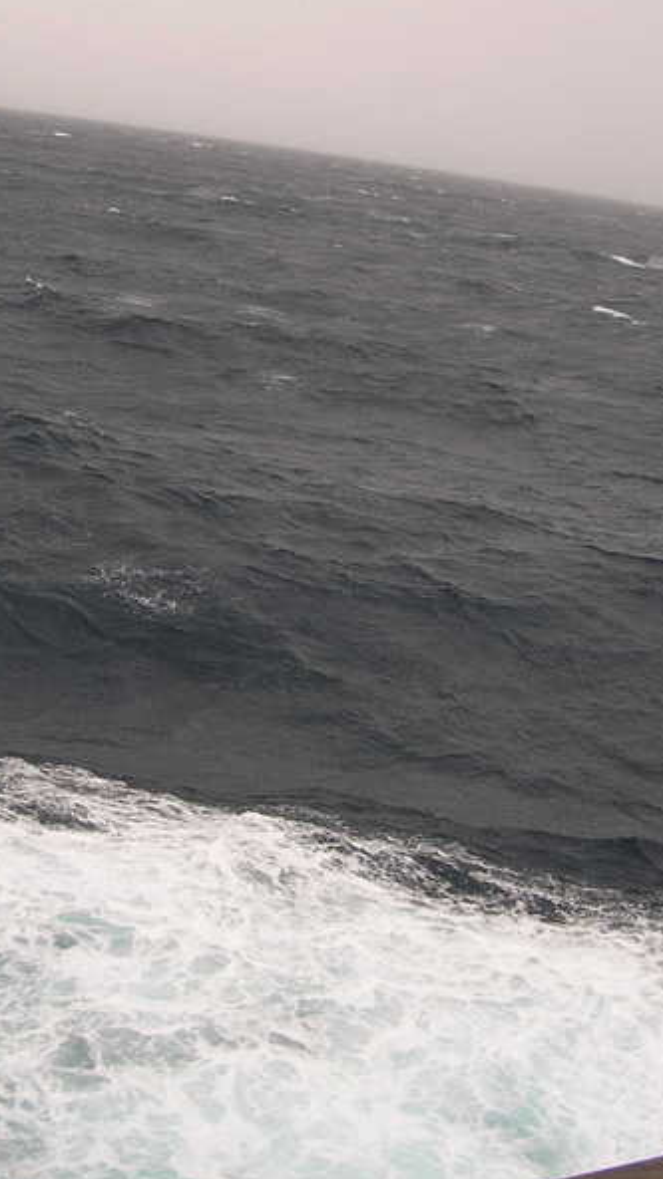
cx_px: 295
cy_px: 589
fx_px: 1656
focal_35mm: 53
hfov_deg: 22.6
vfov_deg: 39.2
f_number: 2.7
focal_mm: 6
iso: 50
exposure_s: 1/118
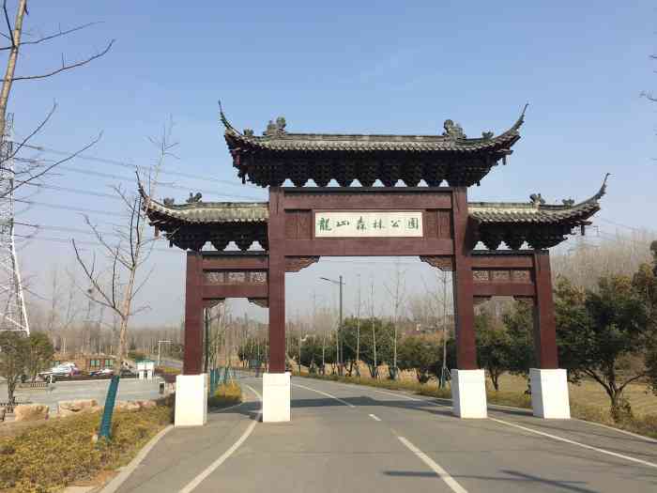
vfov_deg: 48.2
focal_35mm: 29
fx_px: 550
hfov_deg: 61.7
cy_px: 246
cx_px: 328
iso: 25
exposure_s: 1/1221
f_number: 2.2
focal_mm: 4.15
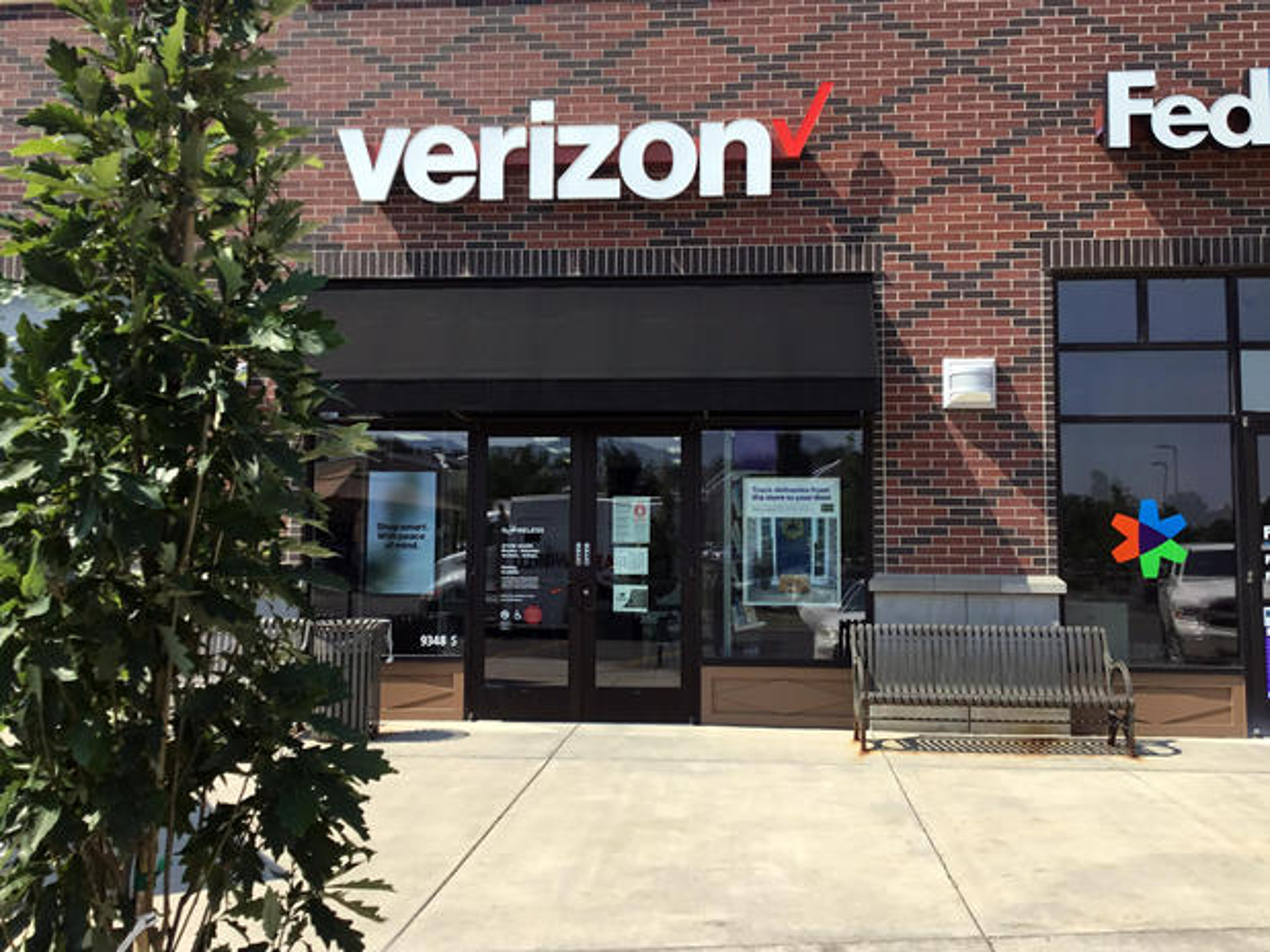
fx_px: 1137
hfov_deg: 58.4
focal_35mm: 31
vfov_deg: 45.4
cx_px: 635
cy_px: 476
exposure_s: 1/1116
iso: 25
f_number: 2.4
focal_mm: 3.3
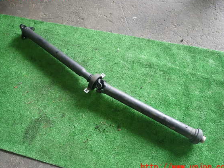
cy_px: 82
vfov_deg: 51.3
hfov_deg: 65.3
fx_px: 175
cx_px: 111
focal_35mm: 27
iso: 200
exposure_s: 1/40
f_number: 2
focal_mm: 4.5
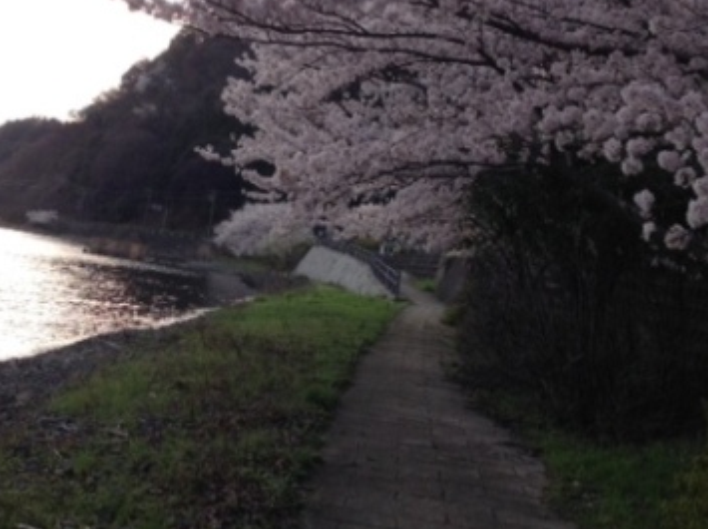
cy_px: 167
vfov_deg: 26.8
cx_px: 374
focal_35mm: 54
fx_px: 1103
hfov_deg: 35.6
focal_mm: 4.28
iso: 50
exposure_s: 1/657
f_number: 2.4
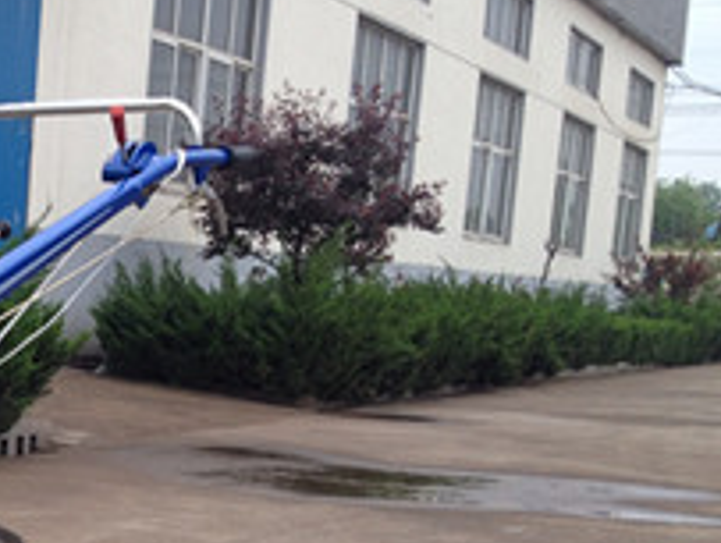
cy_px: 523
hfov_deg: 21.1
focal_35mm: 86
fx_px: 1794
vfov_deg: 16.9
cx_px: -153
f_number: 2.4
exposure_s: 1/141
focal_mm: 4.28
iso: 50
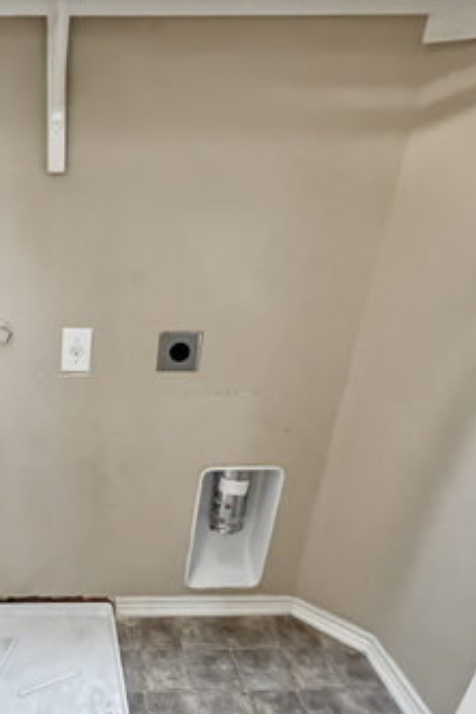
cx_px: 51
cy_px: 418
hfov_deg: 45.2
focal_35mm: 26
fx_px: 516
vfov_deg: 68.9
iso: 800
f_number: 1.8
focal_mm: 1.6
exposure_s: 1/60
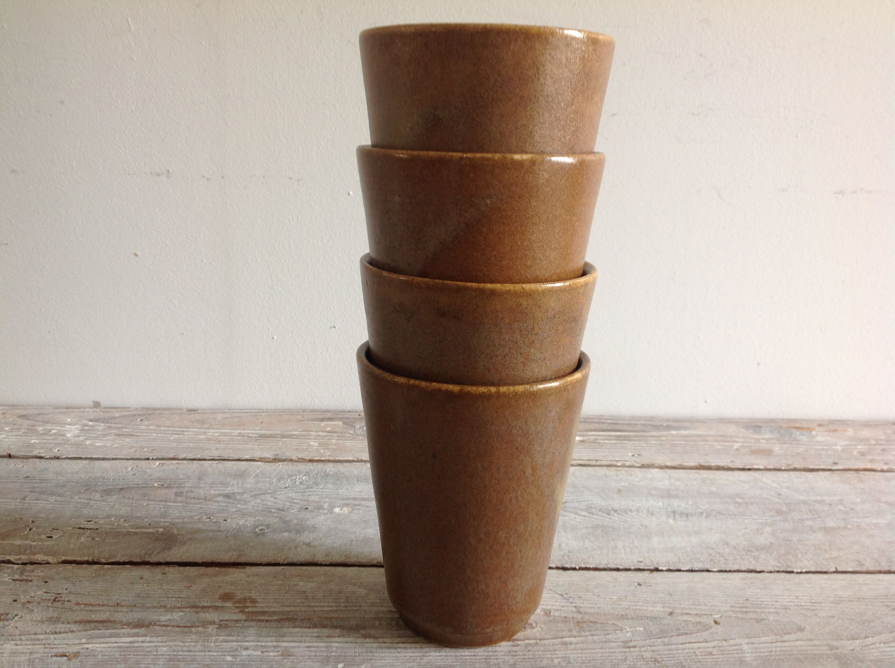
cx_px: 448
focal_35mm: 35
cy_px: 334
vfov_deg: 40.6
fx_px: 904
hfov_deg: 52.7
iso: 50
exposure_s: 1/20
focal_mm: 4.28
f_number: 2.4
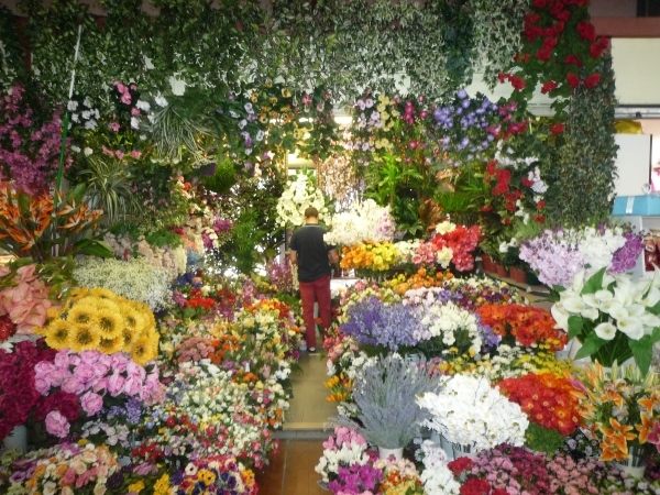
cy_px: 248
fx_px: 477
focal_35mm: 25
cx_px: 330
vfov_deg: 54.9
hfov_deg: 69.4
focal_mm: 4.4
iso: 320
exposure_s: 1/30
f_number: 2.8
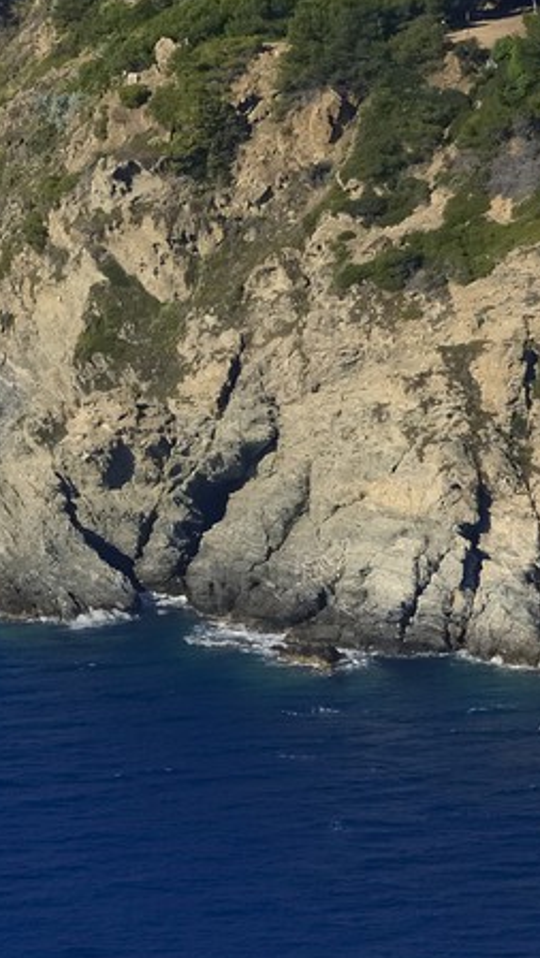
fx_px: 14694
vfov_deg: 3.7
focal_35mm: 578
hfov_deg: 2.1
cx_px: 954
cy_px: -587
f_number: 10
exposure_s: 1/1600
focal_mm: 155
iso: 800
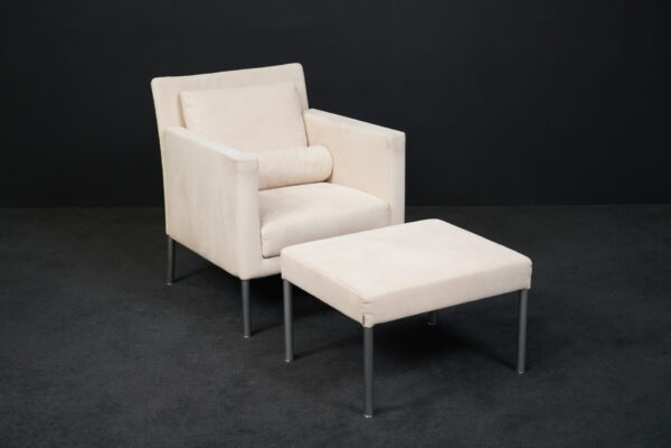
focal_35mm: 59
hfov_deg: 33.9
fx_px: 1100
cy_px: 224
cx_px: 336
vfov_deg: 23.0
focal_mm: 59
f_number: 7.1
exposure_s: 1/250
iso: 5000
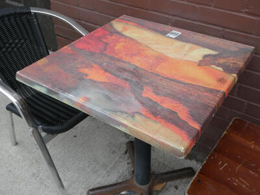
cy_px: 98
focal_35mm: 35
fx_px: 263
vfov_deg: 40.7
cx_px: 130
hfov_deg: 52.6
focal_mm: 6.3
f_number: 3.7
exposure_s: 1/100
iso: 80
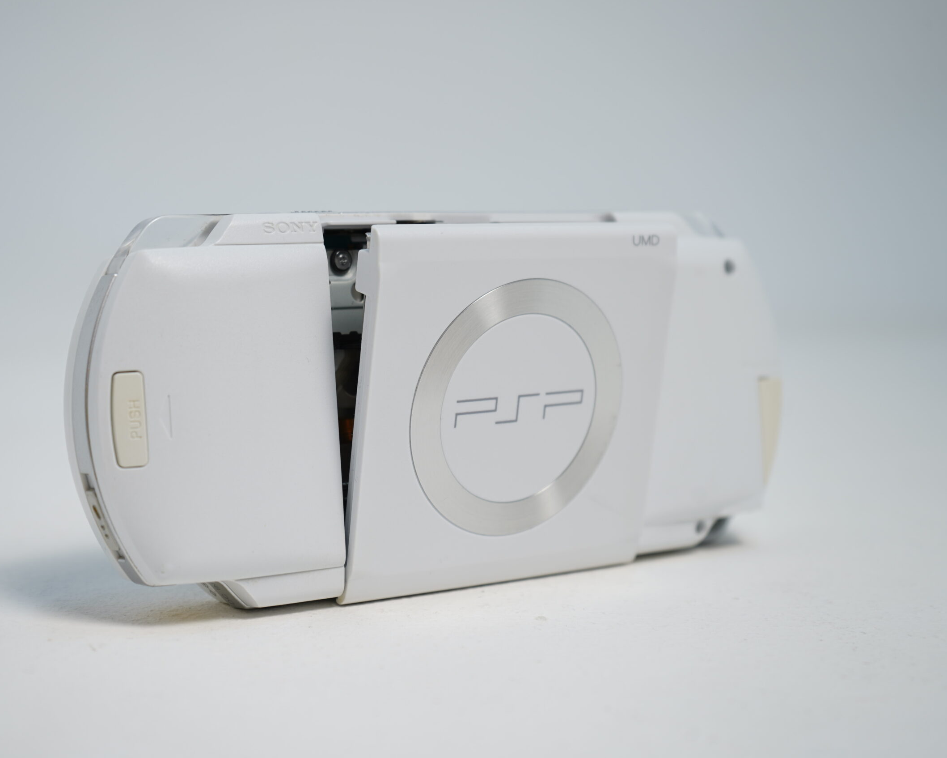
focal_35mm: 59
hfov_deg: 31.9
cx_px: 405
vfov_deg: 25.8
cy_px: 381
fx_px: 1653
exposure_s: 1/8
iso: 64
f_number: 5.6
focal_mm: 52
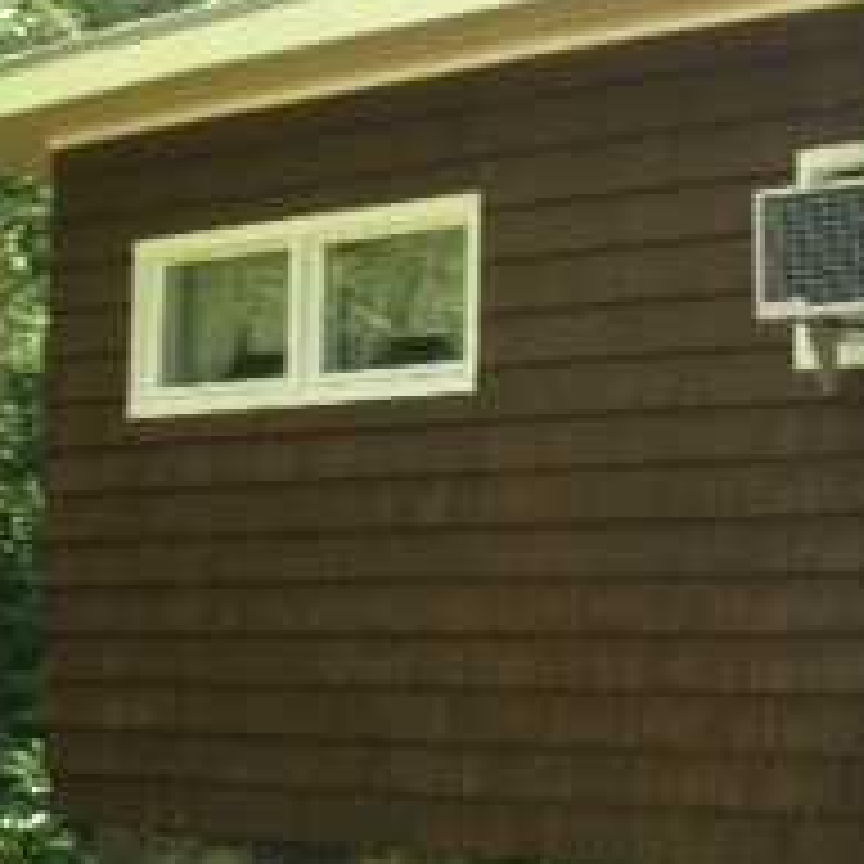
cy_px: 446
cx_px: 1364
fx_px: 2909
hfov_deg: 15.4
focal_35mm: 103
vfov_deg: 16.9
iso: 50
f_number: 2.4
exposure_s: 1/120
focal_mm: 4.28
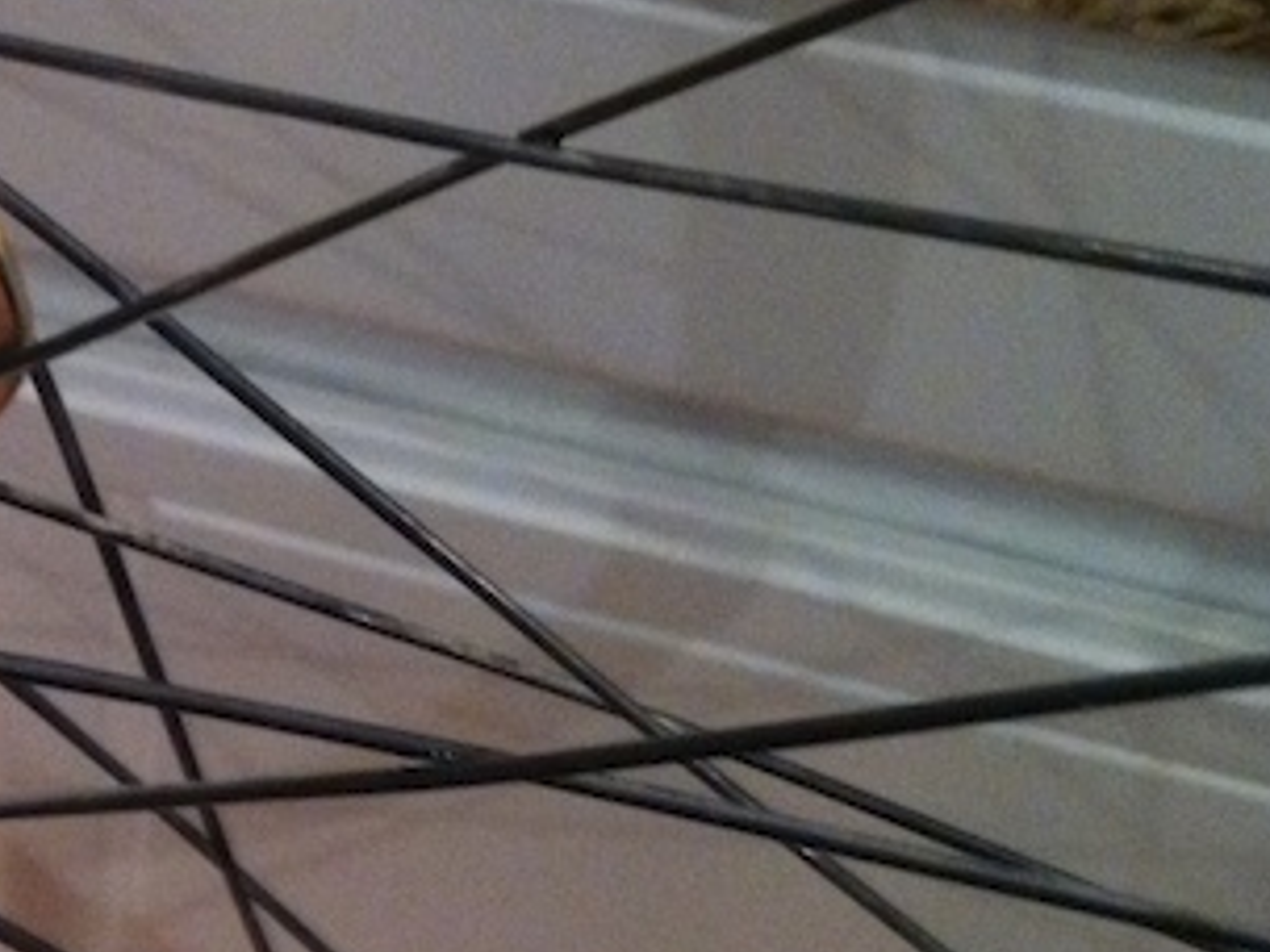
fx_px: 3375
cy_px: 384
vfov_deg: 16.1
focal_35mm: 92
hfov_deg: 19.9
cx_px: -297
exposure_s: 1/15
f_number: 2.8
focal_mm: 3.85
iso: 400
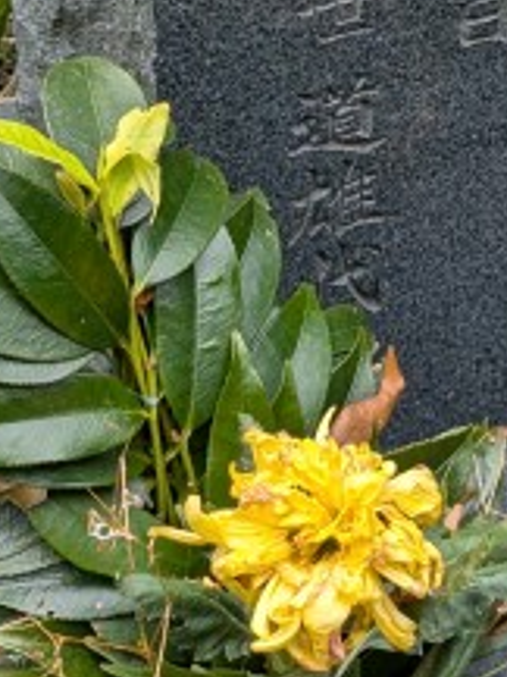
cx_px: 745
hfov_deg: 8.2
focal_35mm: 178
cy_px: -351
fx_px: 3476
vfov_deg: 10.7
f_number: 1.85
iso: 44
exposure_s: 1/752
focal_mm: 6.81
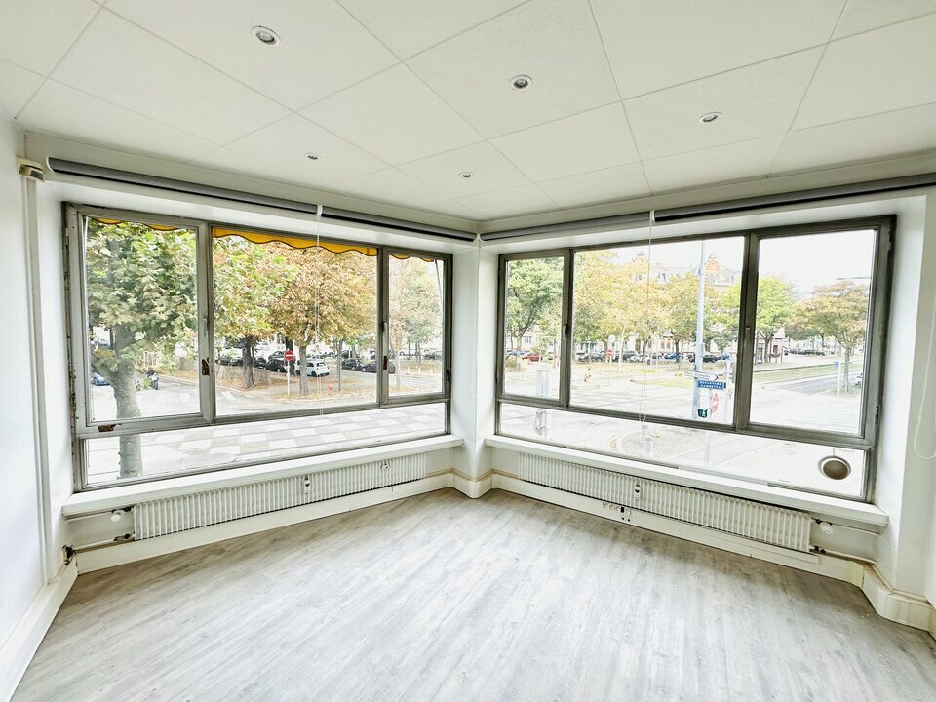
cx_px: 468
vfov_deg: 85.7
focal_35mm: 14
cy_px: 351
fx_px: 379
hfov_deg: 102.1
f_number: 2.2
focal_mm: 2.22
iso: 40
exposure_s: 1/208
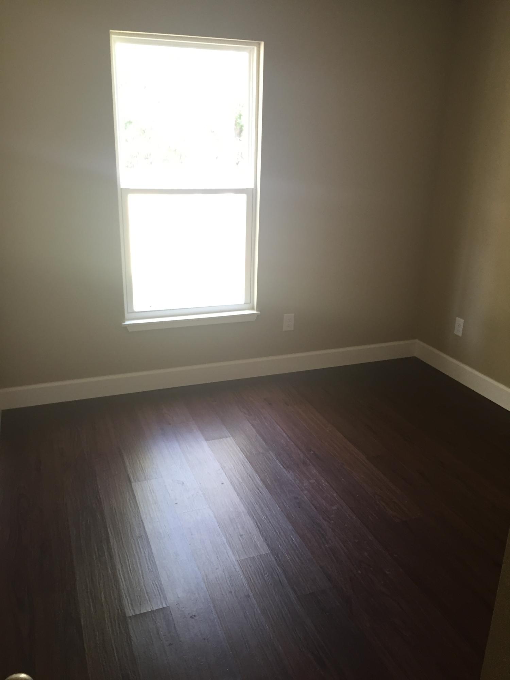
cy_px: 340
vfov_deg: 61.7
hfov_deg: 48.2
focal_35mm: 29
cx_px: 255
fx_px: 570
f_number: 2.2
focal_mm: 4.15
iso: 100
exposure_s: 1/30
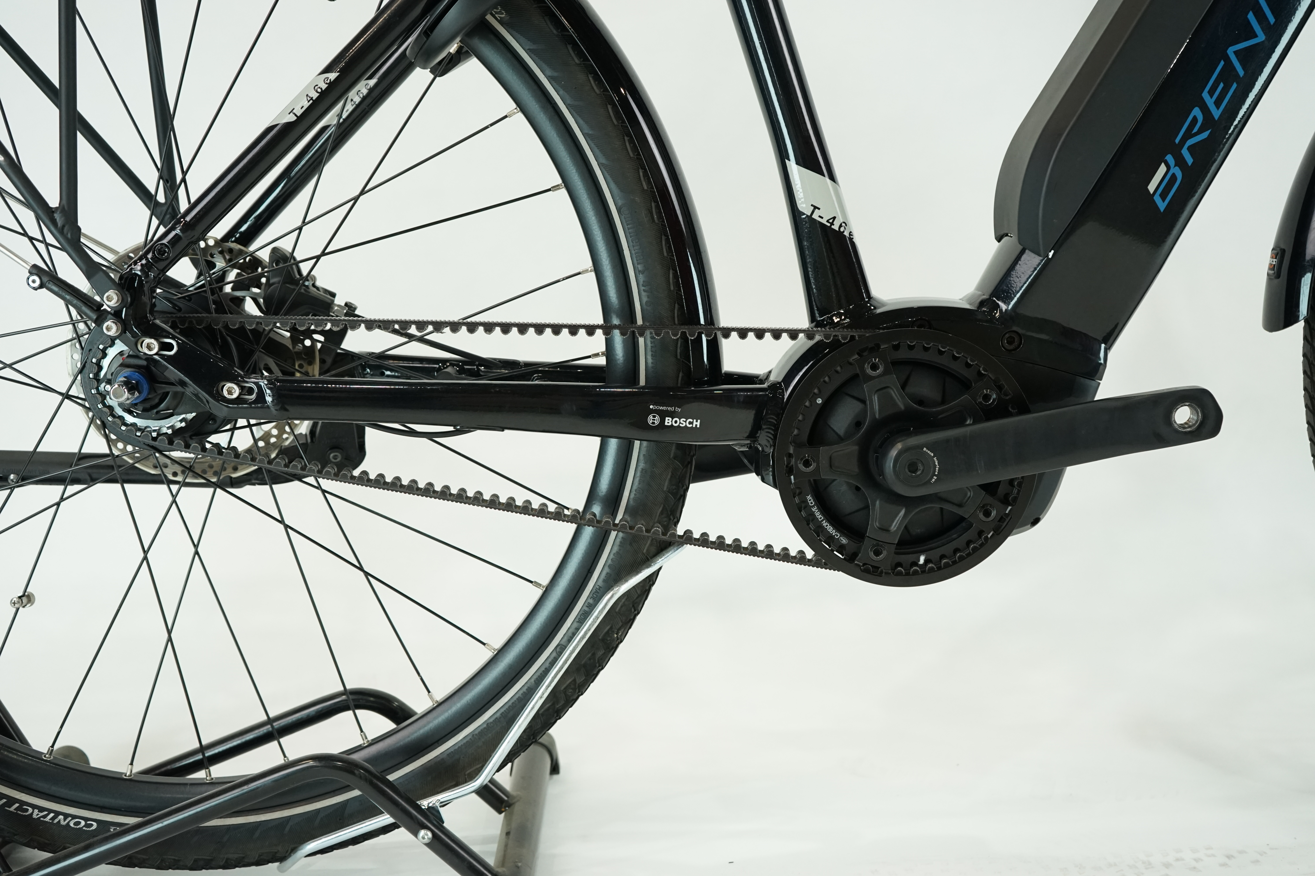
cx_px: 658
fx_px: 1461
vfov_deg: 33.4
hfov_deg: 48.5
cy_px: 438
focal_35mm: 40
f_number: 5.6
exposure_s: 1/200
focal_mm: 40
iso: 1600
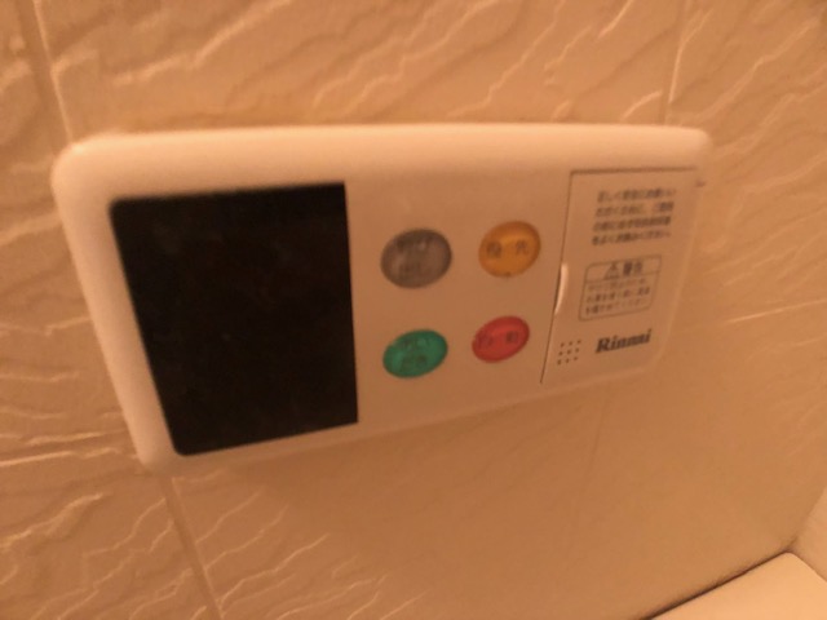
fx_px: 669
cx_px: 414
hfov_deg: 63.4
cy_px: 310
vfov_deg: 49.7
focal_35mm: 28
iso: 100
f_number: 1.8
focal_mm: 4
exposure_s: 1/4
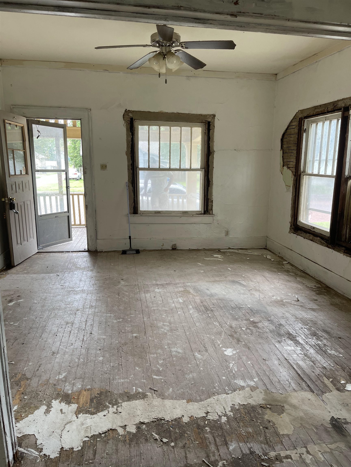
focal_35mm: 26
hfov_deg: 53.1
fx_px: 352
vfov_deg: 67.3
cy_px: 234
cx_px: 176
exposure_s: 1/121
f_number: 1.6
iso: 80
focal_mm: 5.1
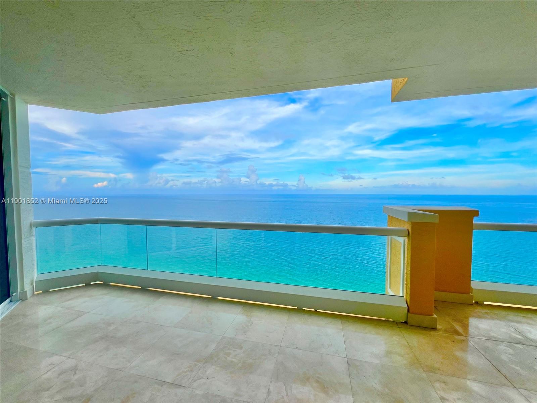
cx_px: 268
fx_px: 202
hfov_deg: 106.2
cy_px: 202
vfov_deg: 89.9
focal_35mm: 13
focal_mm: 1.57
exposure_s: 1/779
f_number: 1.8
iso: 32
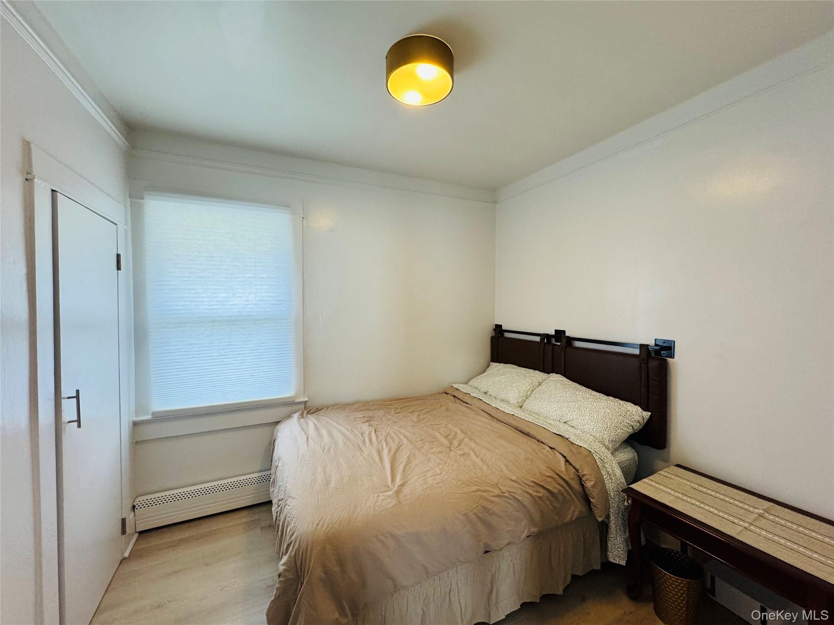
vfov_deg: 85.7
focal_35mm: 14
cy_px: 312
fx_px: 337
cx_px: 417
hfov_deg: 102.1
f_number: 2.2
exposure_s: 1/120
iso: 250
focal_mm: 2.22
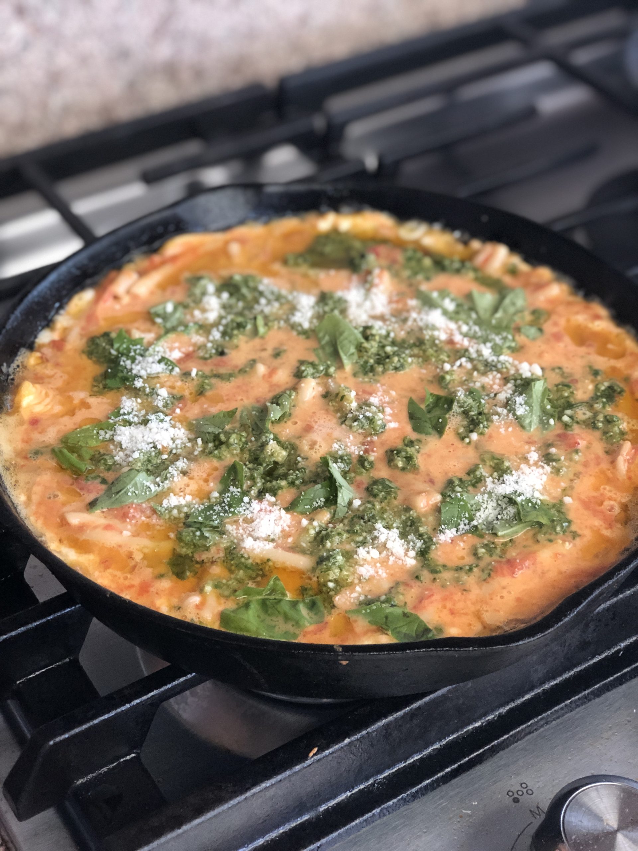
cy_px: 426
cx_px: 319
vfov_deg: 33.8
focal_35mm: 57
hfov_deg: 25.7
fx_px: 1401
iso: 200
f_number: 2.8
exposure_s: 1/30
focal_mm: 6.6
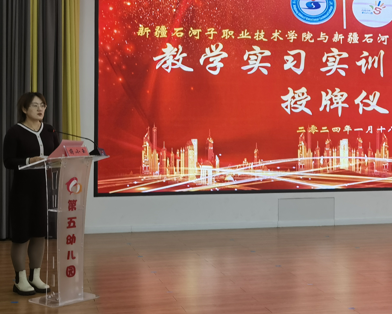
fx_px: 743
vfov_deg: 23.8
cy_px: 108
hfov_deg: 29.6
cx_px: 215
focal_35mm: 64
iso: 64
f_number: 1.9
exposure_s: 1/99.9
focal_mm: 6.67
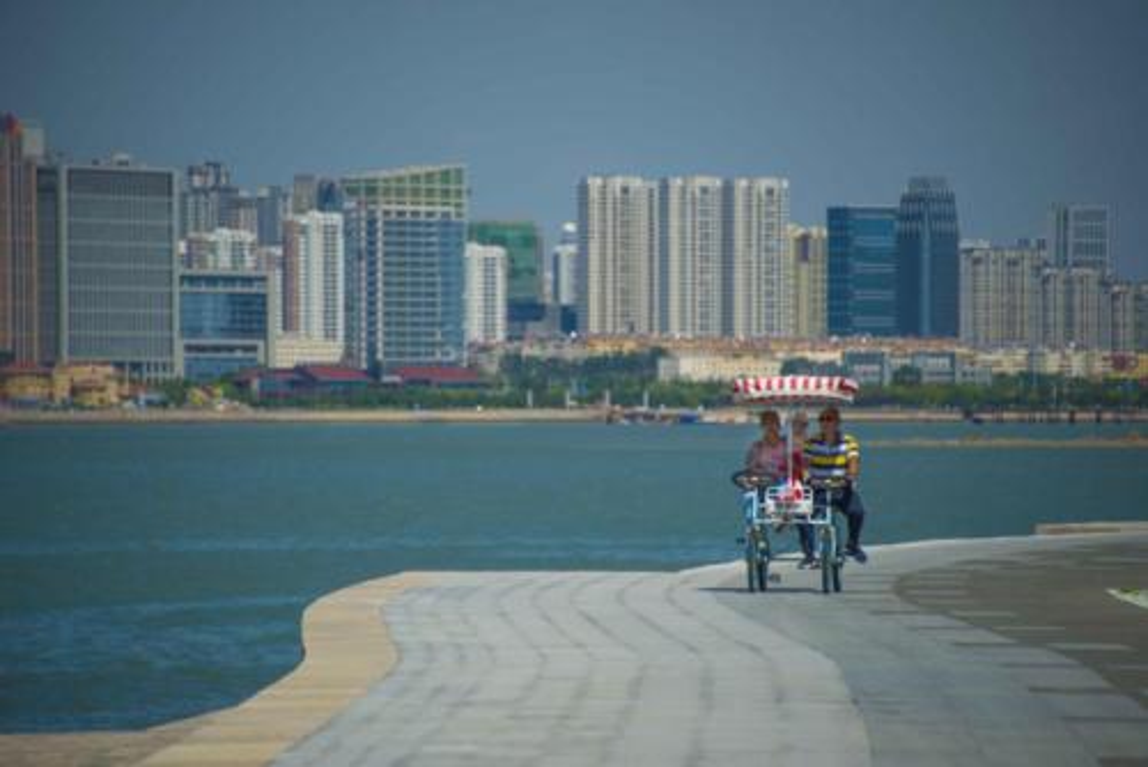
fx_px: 9572
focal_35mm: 300
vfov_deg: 4.6
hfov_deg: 6.9
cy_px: 384
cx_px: 574
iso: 200
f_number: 5.6
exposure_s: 1/640
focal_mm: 300
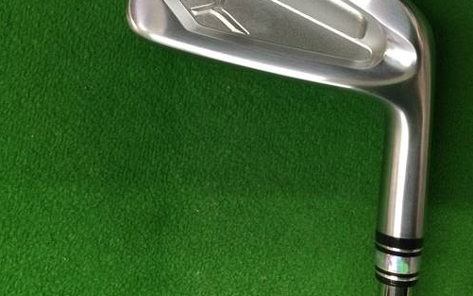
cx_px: 274
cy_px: 88
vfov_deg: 30.2
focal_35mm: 42
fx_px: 541
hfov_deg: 47.0
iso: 80
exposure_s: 1/30
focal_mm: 3.3
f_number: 2.4
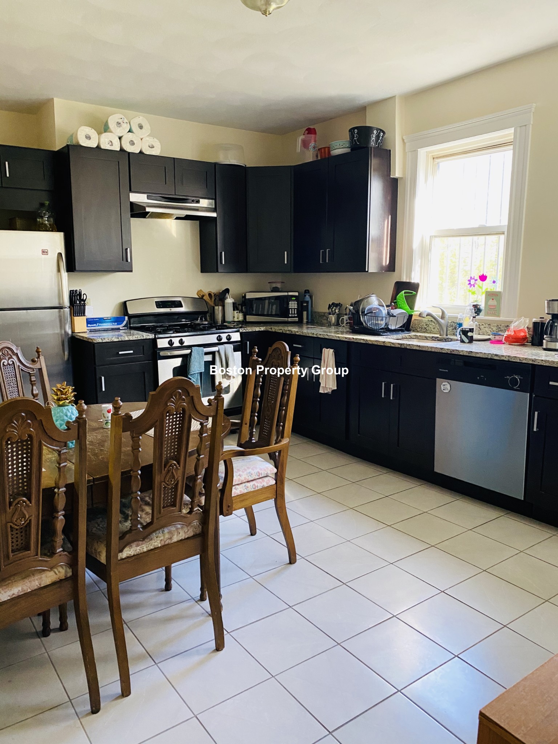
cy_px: 372
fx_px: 559
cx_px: 279
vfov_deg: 67.3
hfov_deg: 53.1
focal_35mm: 26
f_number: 1.8
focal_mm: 4.25
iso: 500
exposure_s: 1/60
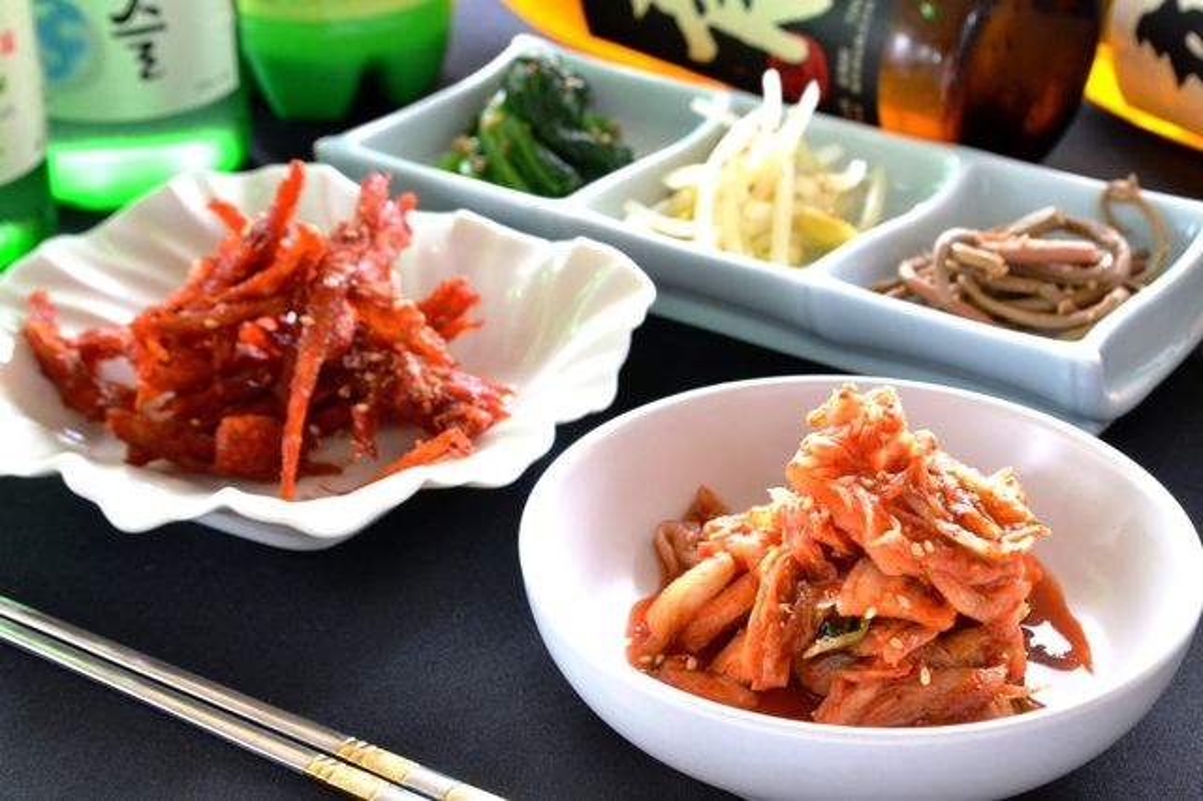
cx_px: 602
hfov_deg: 27.0
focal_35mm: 75
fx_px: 2505
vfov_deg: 18.2
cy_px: 400
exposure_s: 1/5
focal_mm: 50
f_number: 13
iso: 1600
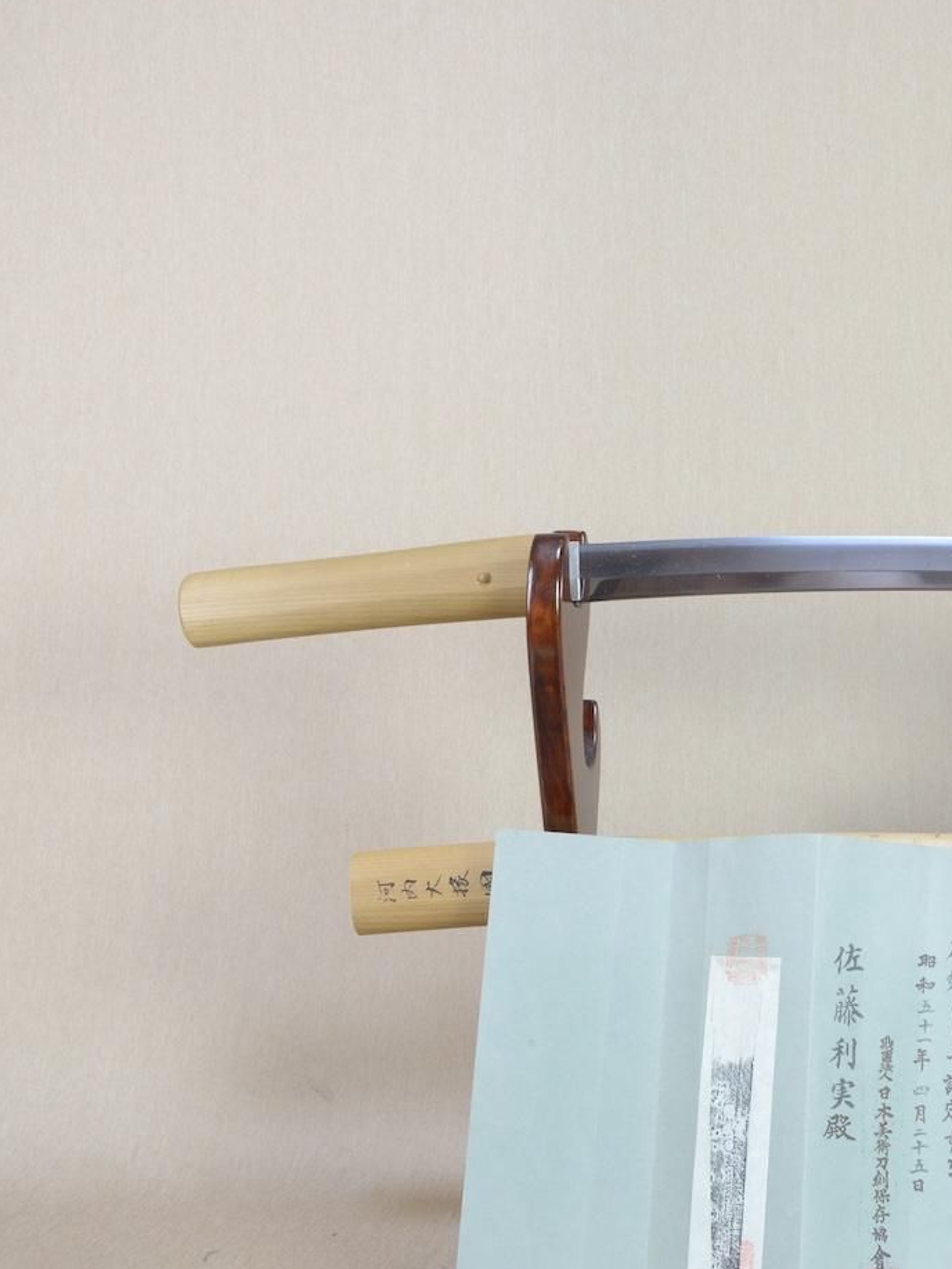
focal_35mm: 44
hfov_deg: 30.6
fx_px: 1613
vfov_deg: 42.9
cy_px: 628
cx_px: 941
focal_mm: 20
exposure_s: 1/1.6
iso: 400
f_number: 11
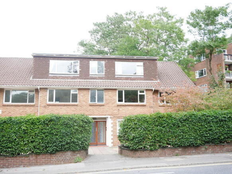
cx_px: 116
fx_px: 241
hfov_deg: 51.3
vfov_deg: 39.7
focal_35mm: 36
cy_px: 87
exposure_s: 1/160
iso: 200
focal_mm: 18
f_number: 5
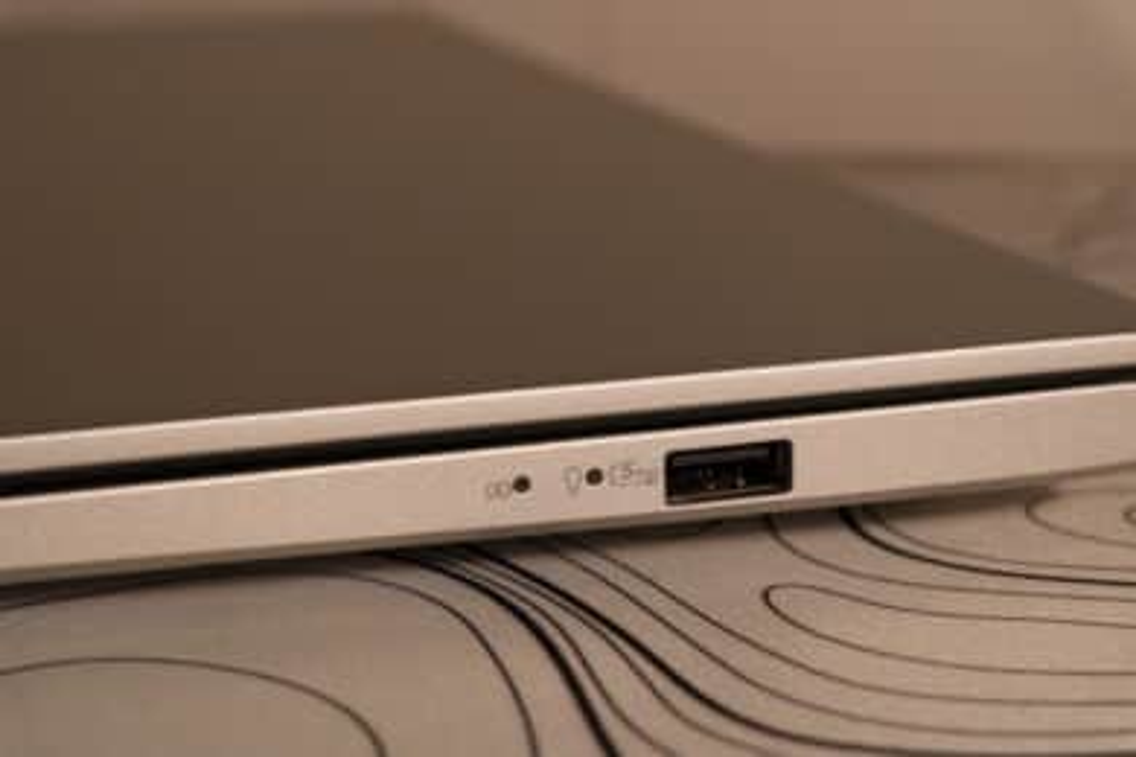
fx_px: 2366
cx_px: 568
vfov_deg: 18.2
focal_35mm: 75
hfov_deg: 27.0
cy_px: 378
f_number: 8
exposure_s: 1/150
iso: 500
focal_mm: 50
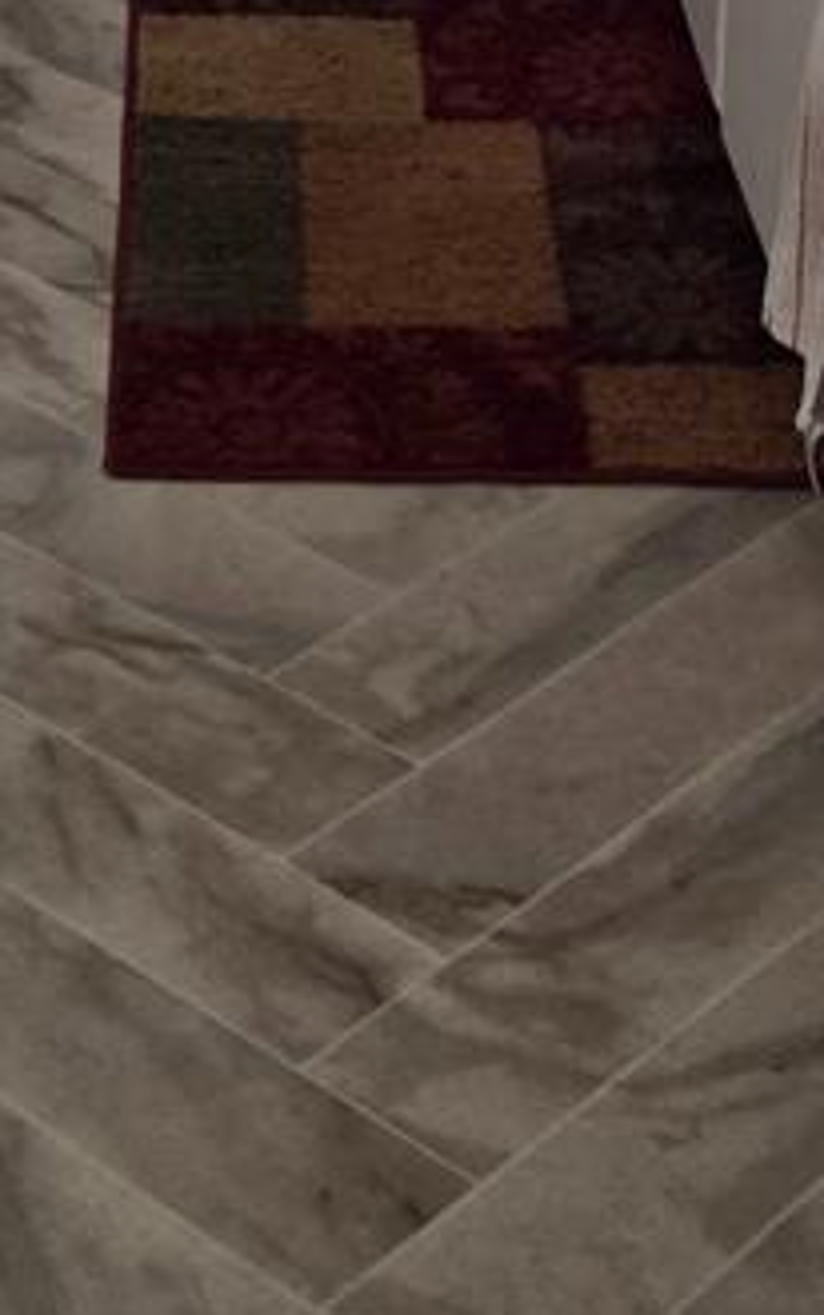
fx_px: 3983
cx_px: 258
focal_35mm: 111
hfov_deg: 11.8
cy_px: -979
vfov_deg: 16.1
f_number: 1.7
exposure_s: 1/120
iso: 320
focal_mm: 6.3
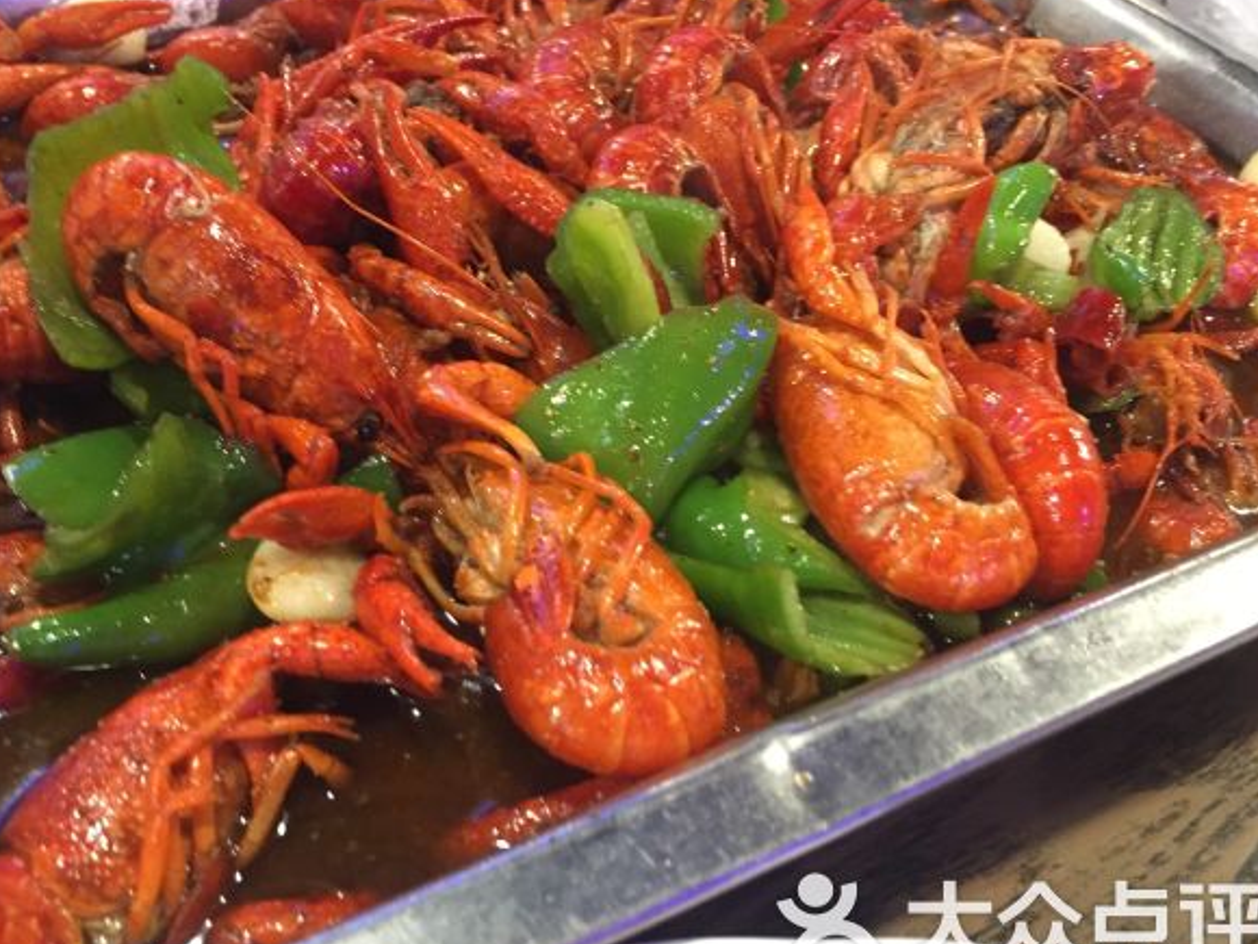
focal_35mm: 35
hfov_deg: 52.5
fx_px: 1272
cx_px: 562
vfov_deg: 40.7
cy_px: 468
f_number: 2.2
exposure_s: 1/17
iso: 250
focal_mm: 4.15
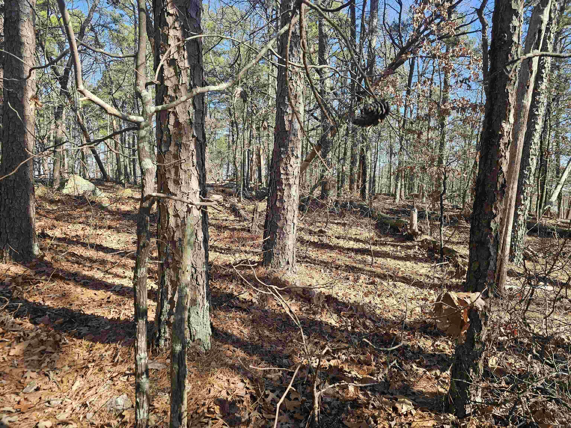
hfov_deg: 73.9
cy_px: 214
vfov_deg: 58.9
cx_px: 286
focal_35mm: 23
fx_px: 379
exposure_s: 1/180
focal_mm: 6.3
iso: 20
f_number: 1.7
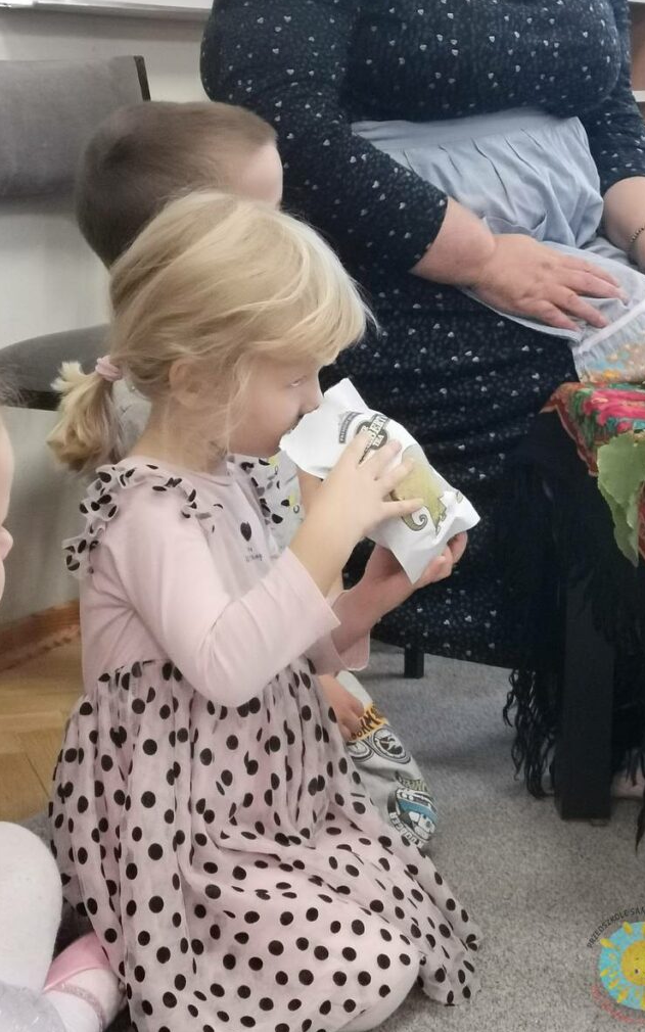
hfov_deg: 18.1
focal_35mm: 72
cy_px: 512
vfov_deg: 28.6
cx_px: 323
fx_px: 2026
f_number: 1.8
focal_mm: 5.58
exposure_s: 1/100
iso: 250
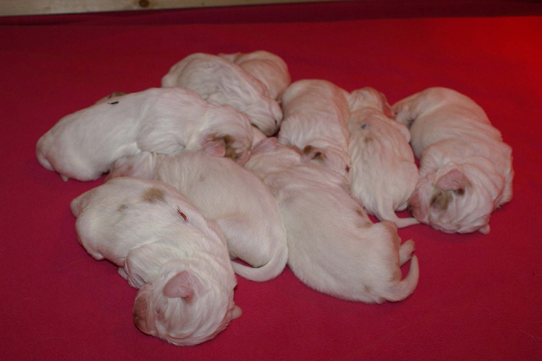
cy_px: 180
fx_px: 632
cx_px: 271
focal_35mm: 42
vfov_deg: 31.9
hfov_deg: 46.4
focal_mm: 28
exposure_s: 1/60
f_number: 5.6
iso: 400
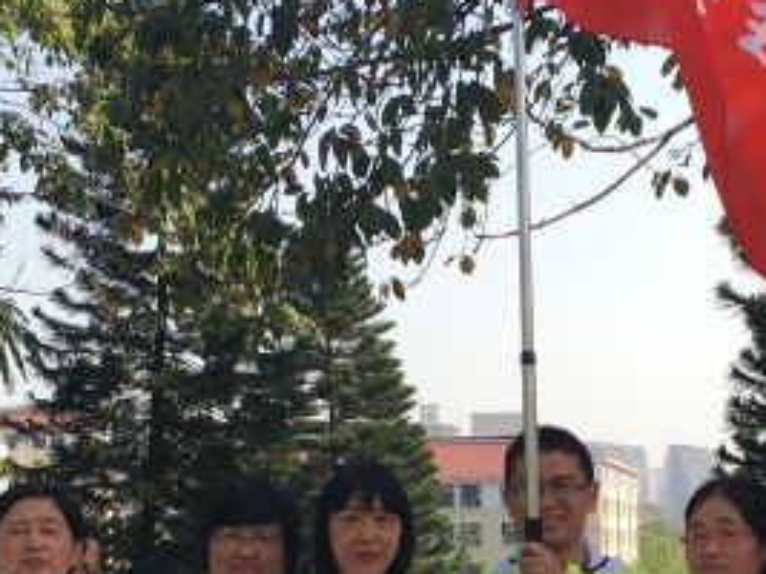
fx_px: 1924
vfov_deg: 16.7
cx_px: 545
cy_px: 548
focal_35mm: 87
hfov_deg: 22.4
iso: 25
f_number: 2.2
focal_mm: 4.15
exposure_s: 1/635
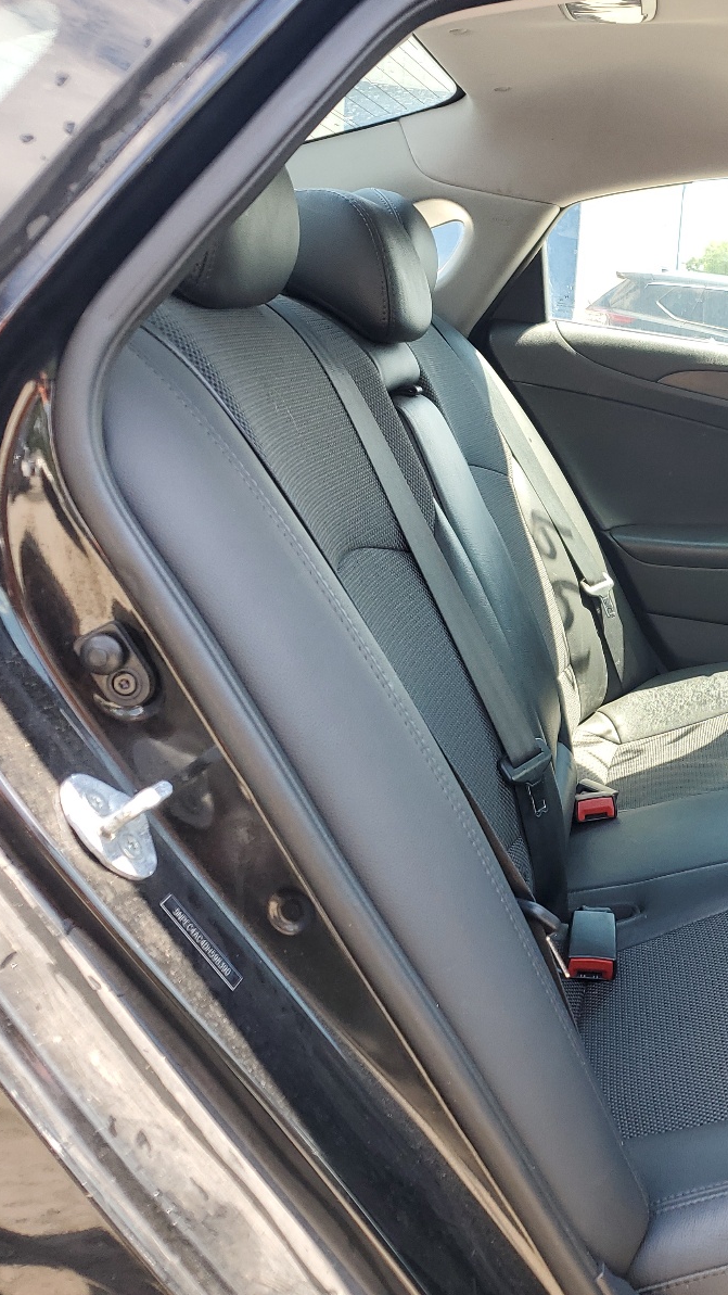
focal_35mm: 38
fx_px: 1304
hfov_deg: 28.6
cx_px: 776
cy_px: 645
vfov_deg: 52.8
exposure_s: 1/217
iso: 50
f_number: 1.5
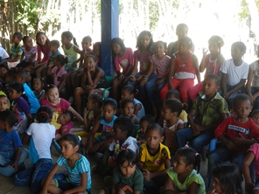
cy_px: 79
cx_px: 91
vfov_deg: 26.1
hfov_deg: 34.1
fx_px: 419
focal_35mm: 56
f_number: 3.9
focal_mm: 5.5
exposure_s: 1/80
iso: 125
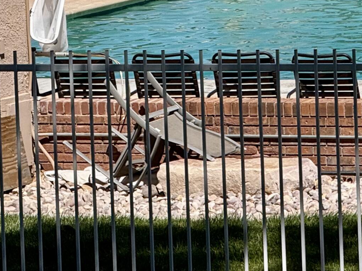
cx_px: 496
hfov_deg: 5.6
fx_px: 3670
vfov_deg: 4.2
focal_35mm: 351
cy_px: -117
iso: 50
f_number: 2.8
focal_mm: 15.66
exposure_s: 1/2212
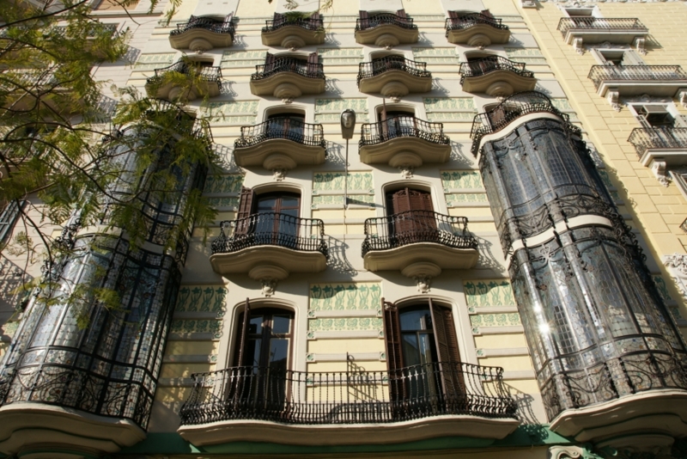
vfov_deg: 53.2
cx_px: 344
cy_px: 230
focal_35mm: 24
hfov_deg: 73.7
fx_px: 458
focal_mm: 16
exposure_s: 1/320
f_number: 10
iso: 200
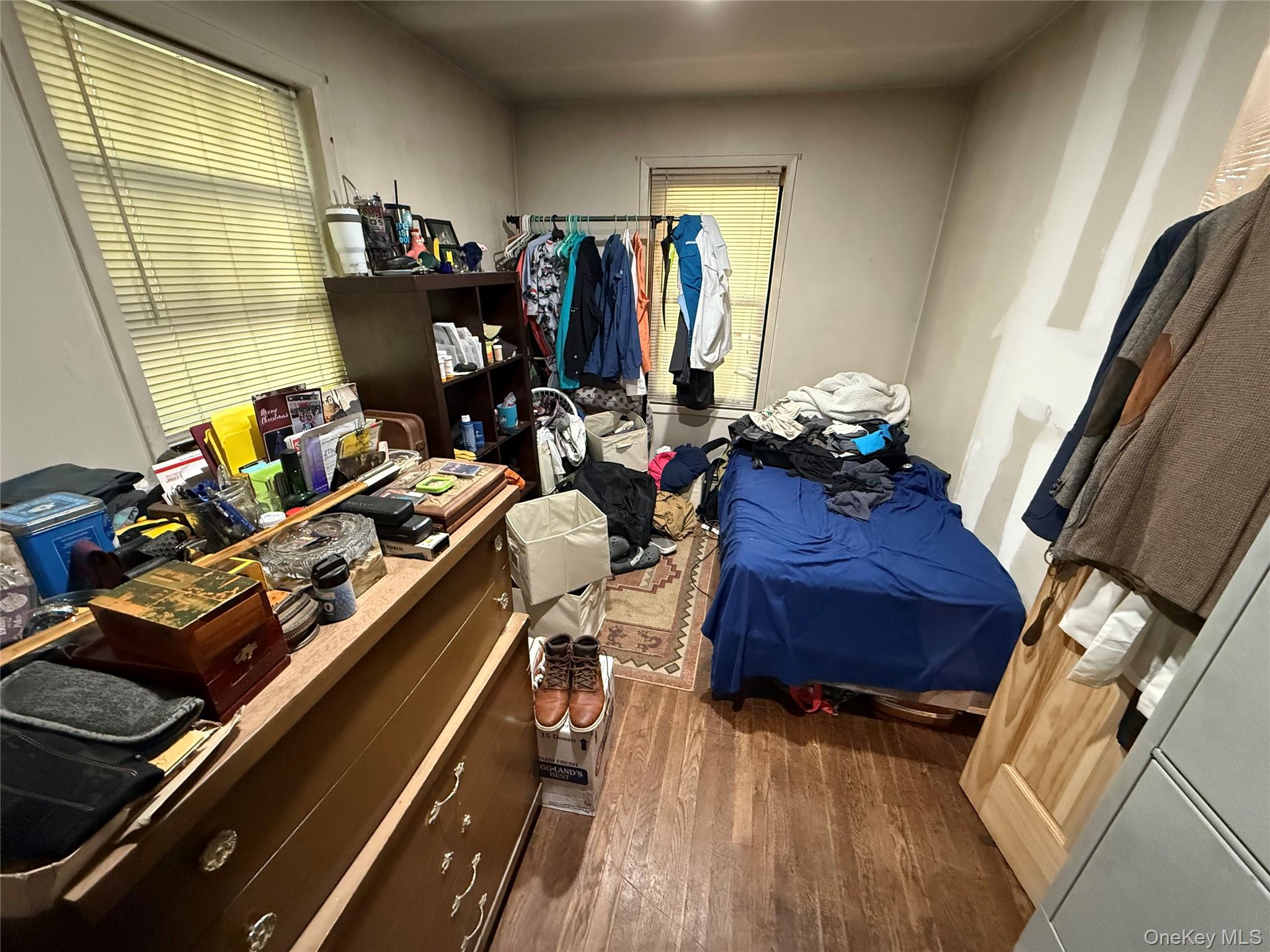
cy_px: 476
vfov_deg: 85.7
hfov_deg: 102.1
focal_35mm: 14
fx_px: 514
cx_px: 635
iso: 1250
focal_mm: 2.22
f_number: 2.2
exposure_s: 1/60
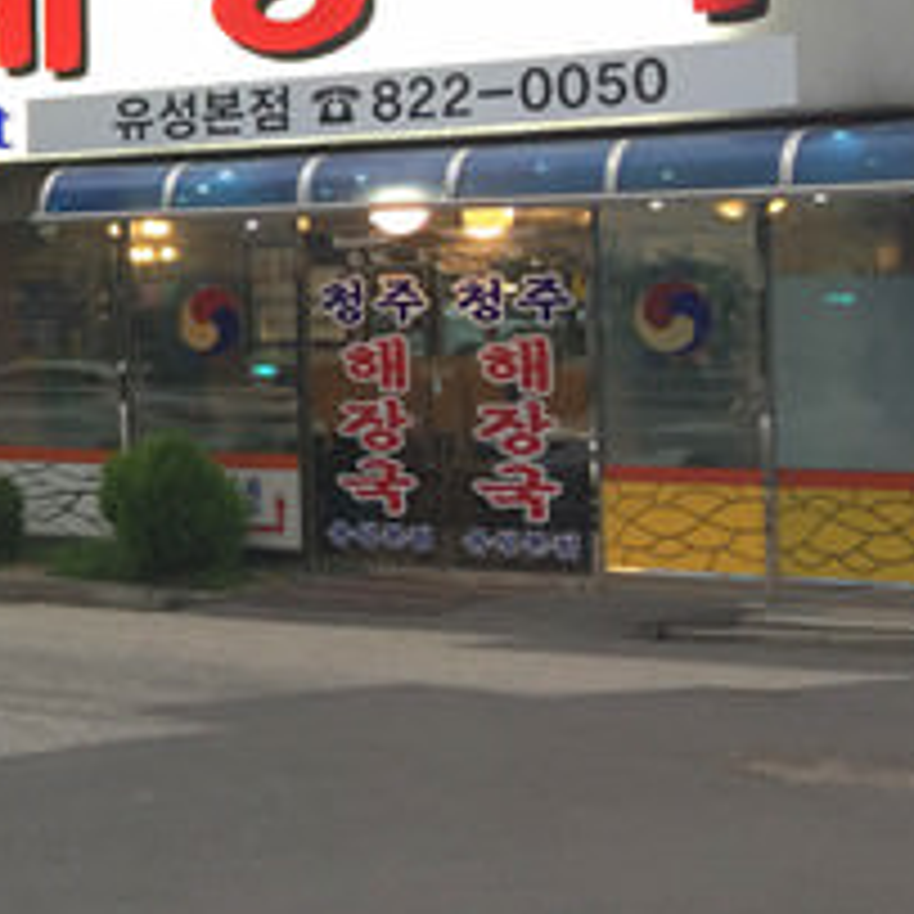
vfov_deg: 18.9
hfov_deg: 16.4
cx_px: -675
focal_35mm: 91
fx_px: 2718
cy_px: 203
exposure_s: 1/40
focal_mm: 4.15
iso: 32
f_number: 2.2
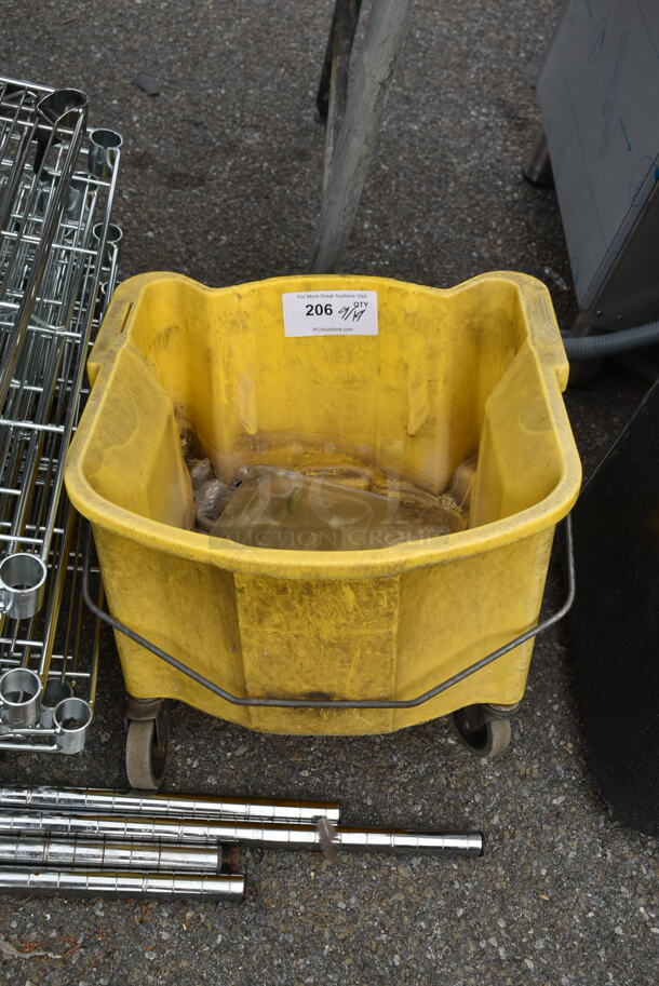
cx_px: 330
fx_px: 1069
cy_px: 493
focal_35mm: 39
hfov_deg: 34.3
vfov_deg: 49.5
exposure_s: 1/200
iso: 100
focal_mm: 26
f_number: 7.1
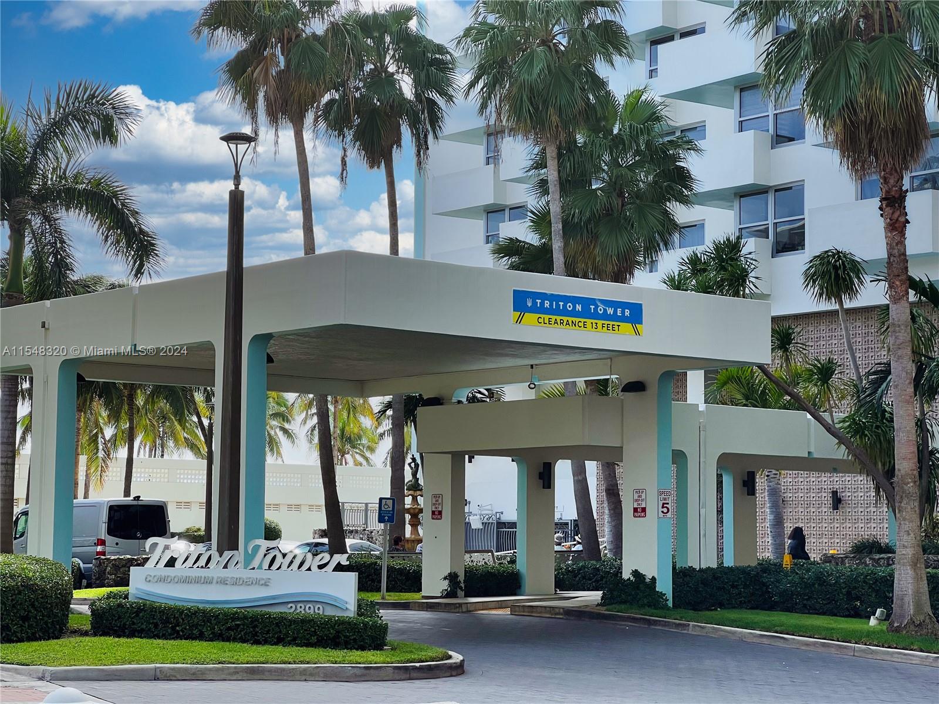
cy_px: 352
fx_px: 2089
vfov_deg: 19.1
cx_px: 470
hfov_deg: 25.3
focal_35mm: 77
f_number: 2.8
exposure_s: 1/473
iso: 32
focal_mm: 9
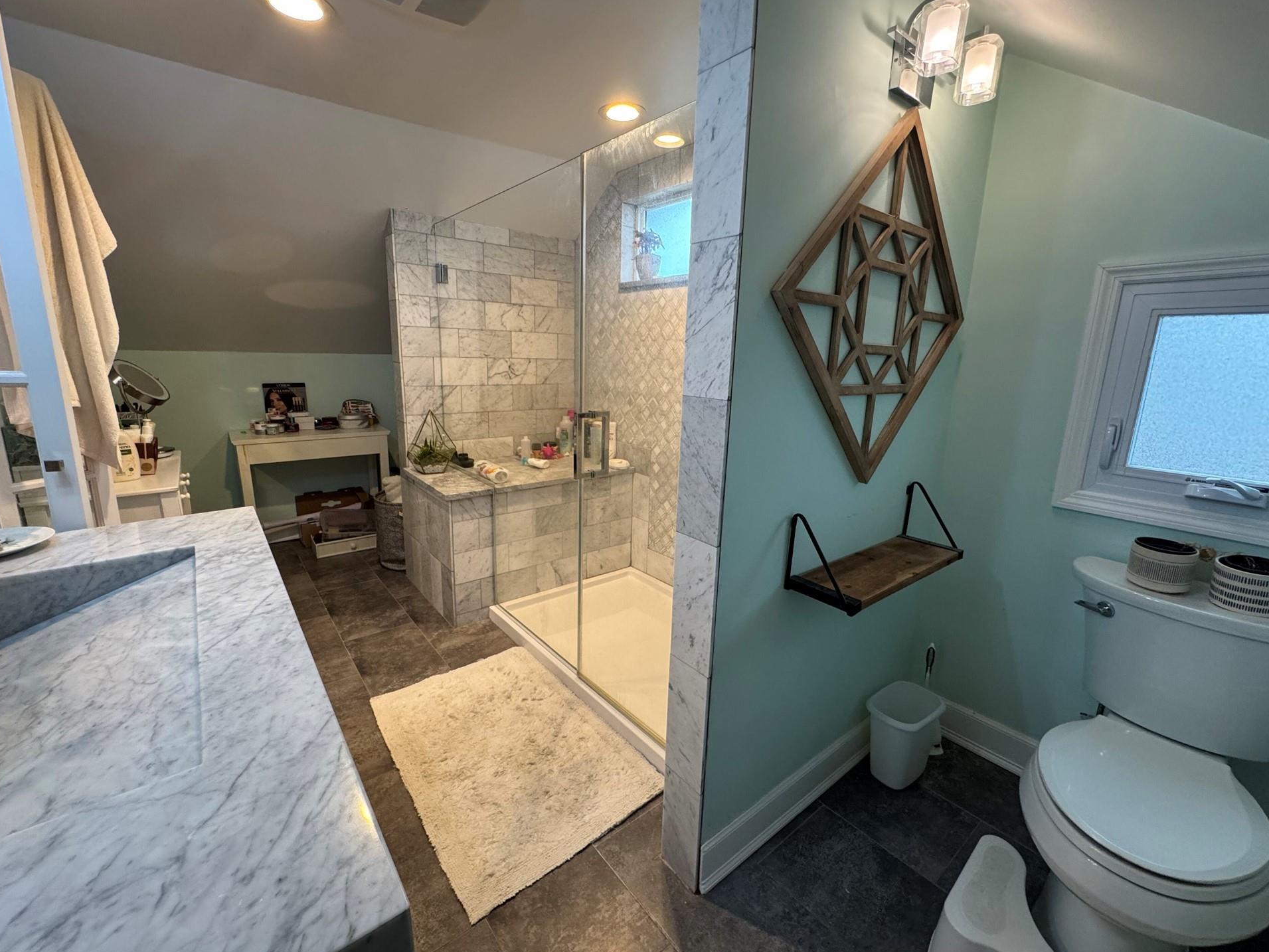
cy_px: 472
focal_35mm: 15
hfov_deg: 98.2
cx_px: 632
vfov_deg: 81.8
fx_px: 550
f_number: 2.2
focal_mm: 2.22
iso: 250
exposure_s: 1/60
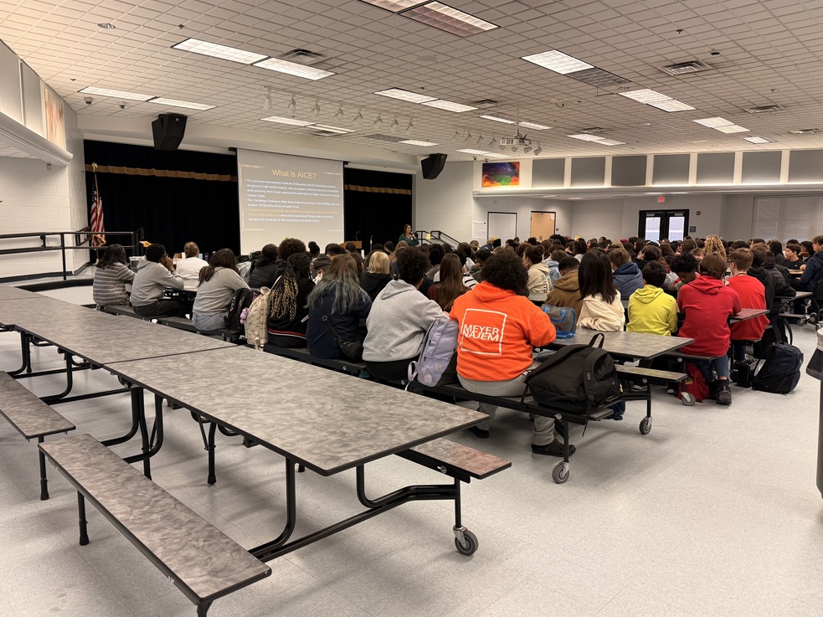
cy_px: 301
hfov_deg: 69.4
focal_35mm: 25
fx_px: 594
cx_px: 399
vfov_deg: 54.9
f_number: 1.78
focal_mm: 6.76
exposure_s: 1/108
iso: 200
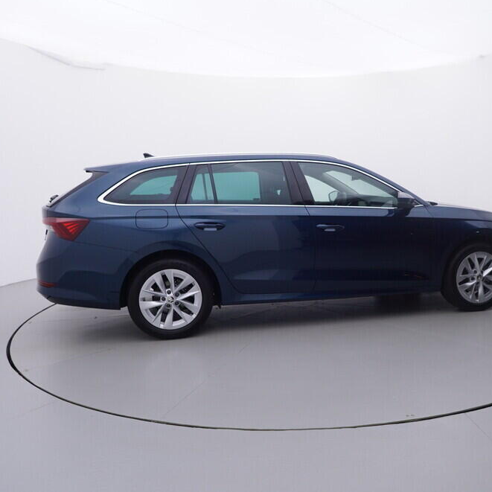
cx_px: 298
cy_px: 239
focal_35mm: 30
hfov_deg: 54.1
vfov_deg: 54.6
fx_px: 477
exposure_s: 1/80
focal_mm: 15
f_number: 5
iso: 200
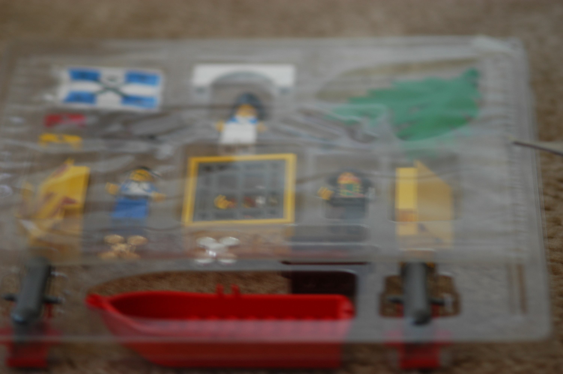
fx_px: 2461
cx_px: 282
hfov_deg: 13.1
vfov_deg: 8.7
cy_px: 187
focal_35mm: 158
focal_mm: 105
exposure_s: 1/10
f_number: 3.2
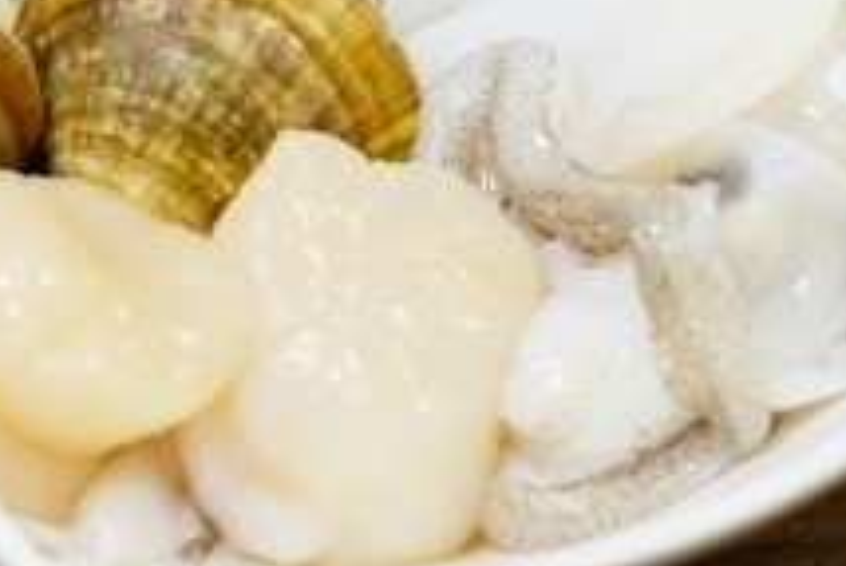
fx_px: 6067
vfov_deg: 5.3
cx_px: 340
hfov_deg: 8.0
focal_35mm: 258
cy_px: -307
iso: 1000
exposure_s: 1/80
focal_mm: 69
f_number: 5.6
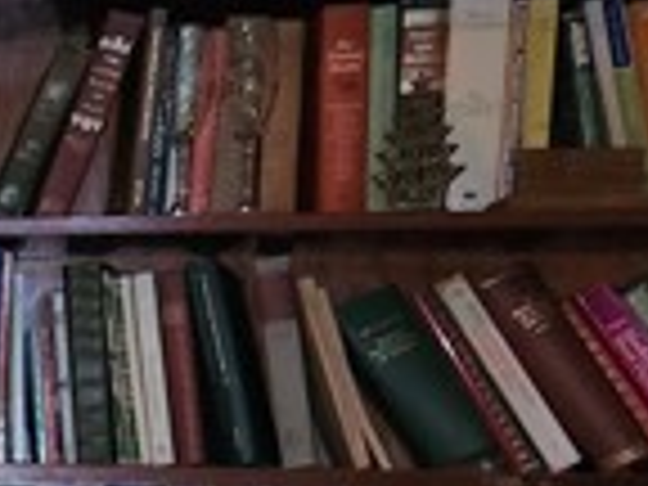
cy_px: 572
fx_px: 1909
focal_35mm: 102
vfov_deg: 14.1
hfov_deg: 15.9
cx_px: -576
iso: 125
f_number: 1.8
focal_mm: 5.4
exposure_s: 1/17
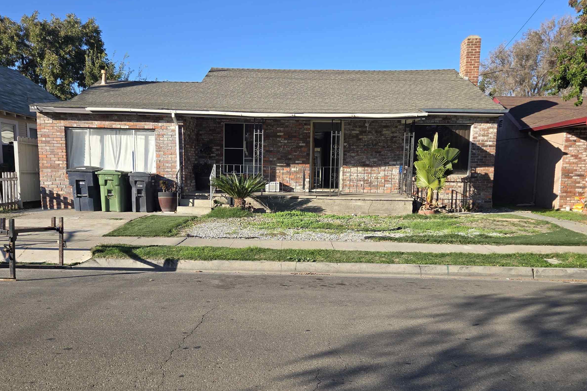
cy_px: 227
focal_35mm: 31
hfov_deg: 60.3
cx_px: 277
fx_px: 505
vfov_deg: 42.2
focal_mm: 5.4
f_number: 1.8
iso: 25
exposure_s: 1/917
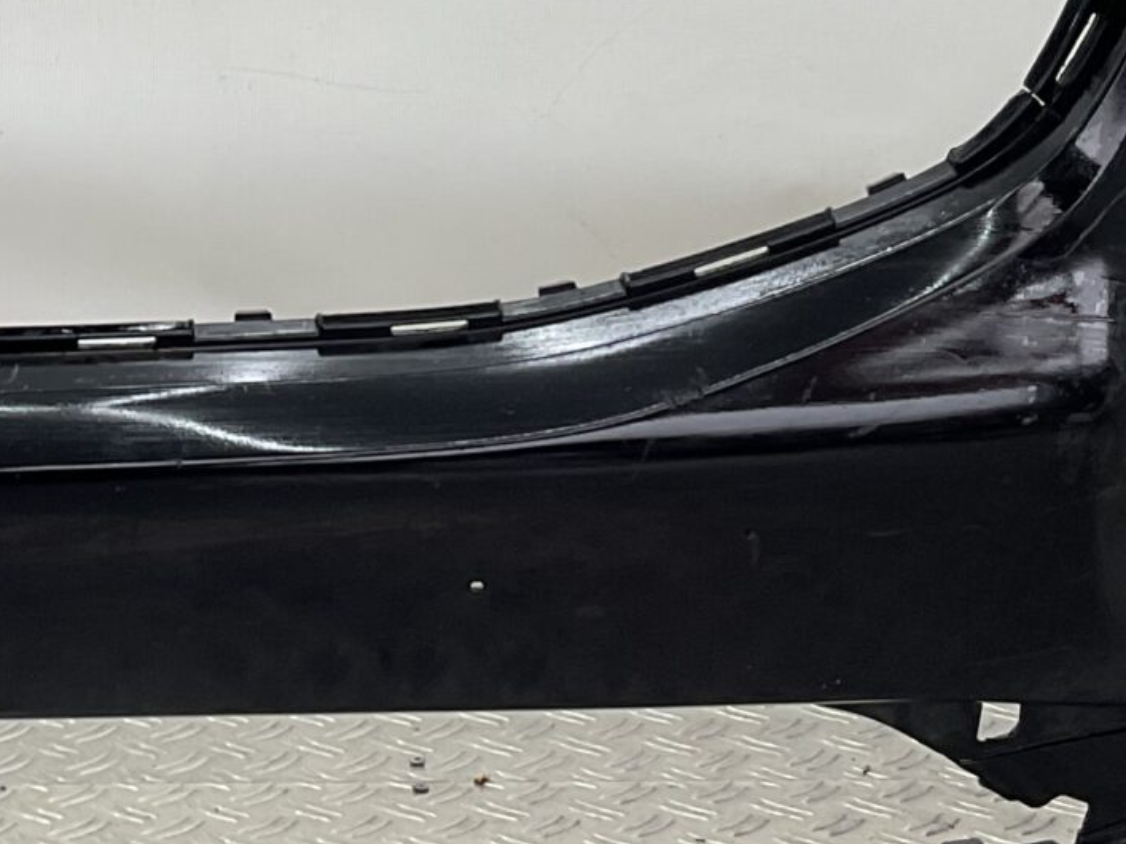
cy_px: 68
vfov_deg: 13.9
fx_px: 3415
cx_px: -43
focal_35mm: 105
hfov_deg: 18.2
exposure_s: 1/100
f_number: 1.8
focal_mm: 3
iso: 20
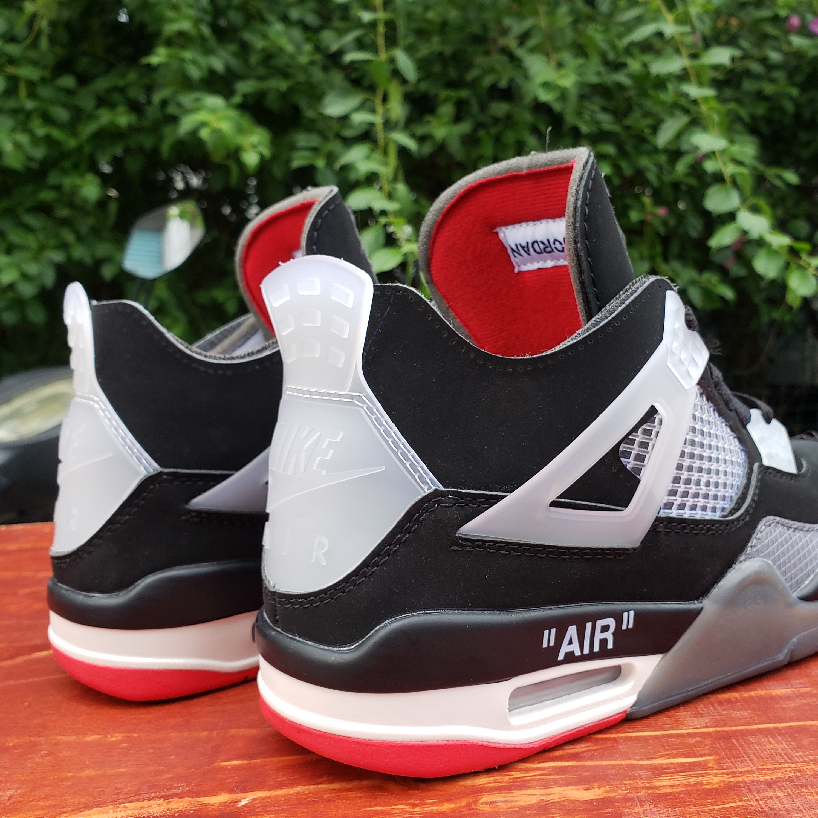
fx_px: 829
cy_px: 407
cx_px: 461
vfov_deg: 52.5
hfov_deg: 52.4
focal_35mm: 31
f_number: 2.4
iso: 160
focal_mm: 4.3
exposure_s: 1/50
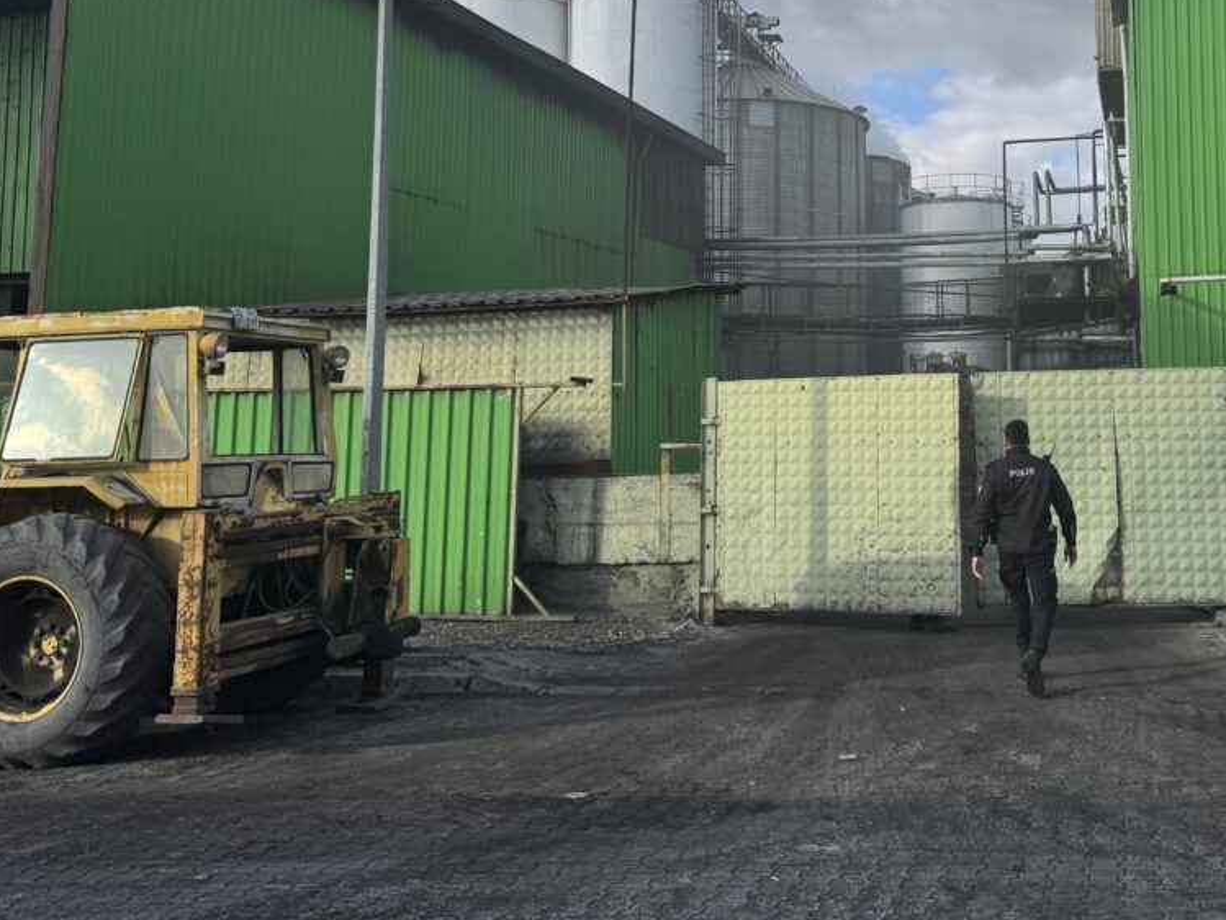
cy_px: 200
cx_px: 912
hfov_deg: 44.3
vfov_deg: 34.2
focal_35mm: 41
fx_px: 1452
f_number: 1.78
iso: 80
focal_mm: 6.76
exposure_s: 1/2506
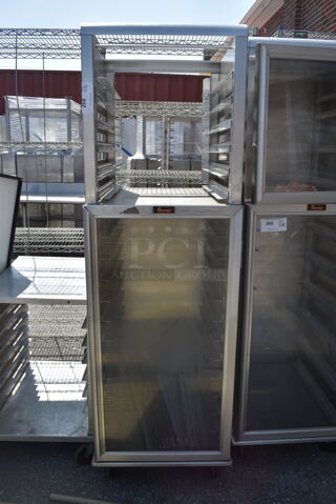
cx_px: 168
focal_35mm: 30
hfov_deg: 43.7
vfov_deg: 61.9
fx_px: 419
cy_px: 252
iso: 100
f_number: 8
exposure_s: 1/250
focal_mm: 20
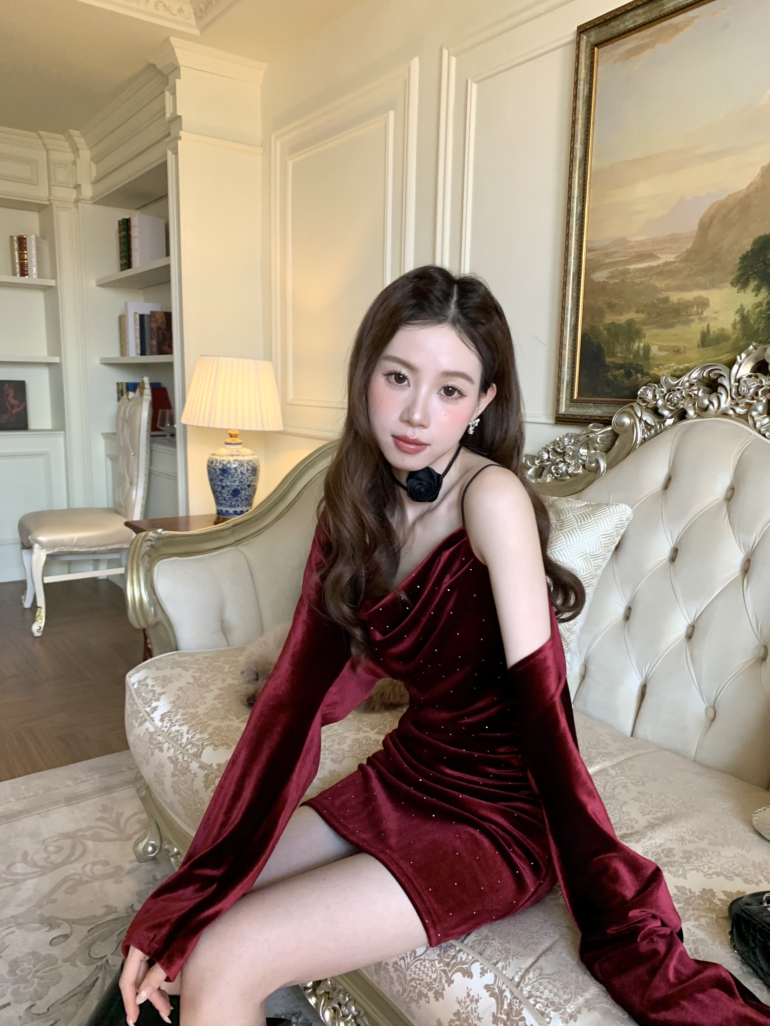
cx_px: 385
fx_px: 771
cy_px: 513
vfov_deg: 67.3
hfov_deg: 53.1
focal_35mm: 26
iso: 160
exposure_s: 1/50
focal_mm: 4.25
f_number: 1.8
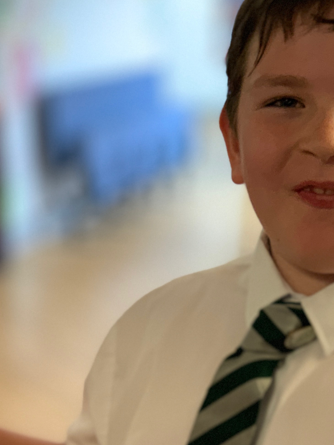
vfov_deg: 18.0
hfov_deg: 13.6
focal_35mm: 108
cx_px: 277
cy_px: 363
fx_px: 1389
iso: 200
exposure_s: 1/50
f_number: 2.4
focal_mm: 6
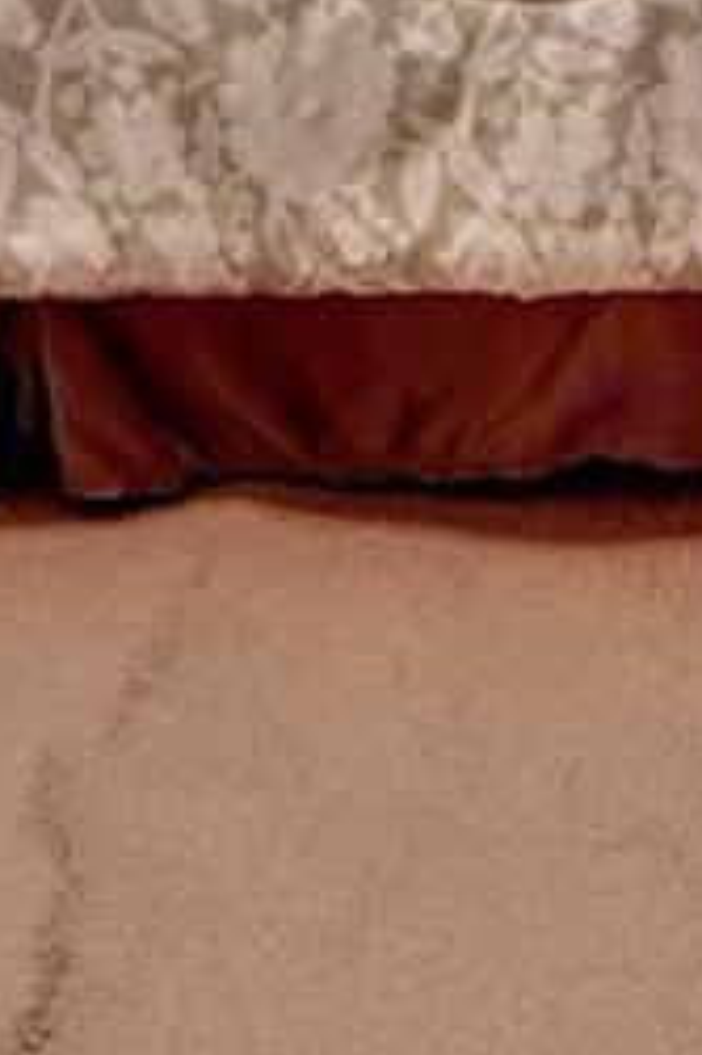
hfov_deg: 13.9
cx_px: 219
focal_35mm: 98
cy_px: -981
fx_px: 2870
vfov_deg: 16.5
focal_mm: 8
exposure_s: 1/3
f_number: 8
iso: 100
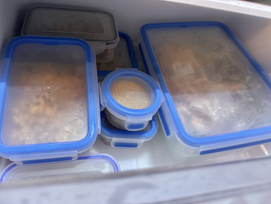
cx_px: 136
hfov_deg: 71.6
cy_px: 102
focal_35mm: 24
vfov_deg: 56.8
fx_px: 188
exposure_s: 1/60
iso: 800
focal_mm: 6.76
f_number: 1.78
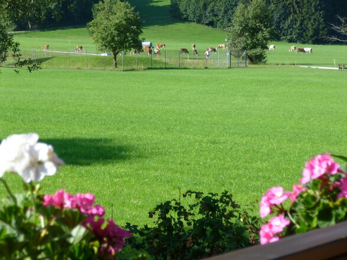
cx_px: 174
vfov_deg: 12.9
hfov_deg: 17.1
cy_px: 130
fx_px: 1153
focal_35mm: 115
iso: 100
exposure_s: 1/160
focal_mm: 20.6
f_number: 5.6
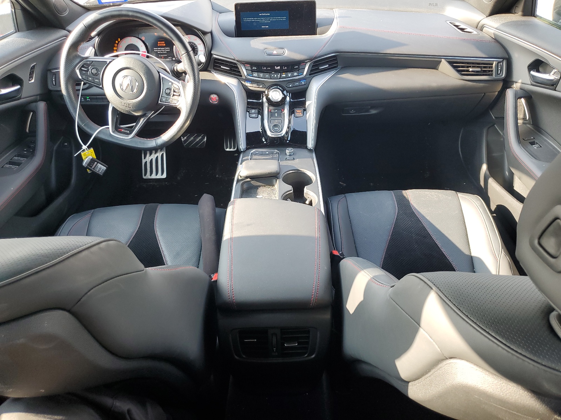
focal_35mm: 26
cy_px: 210
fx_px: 421
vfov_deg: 53.1
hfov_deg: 67.3
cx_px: 280
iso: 58
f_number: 1.5
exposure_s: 1/120
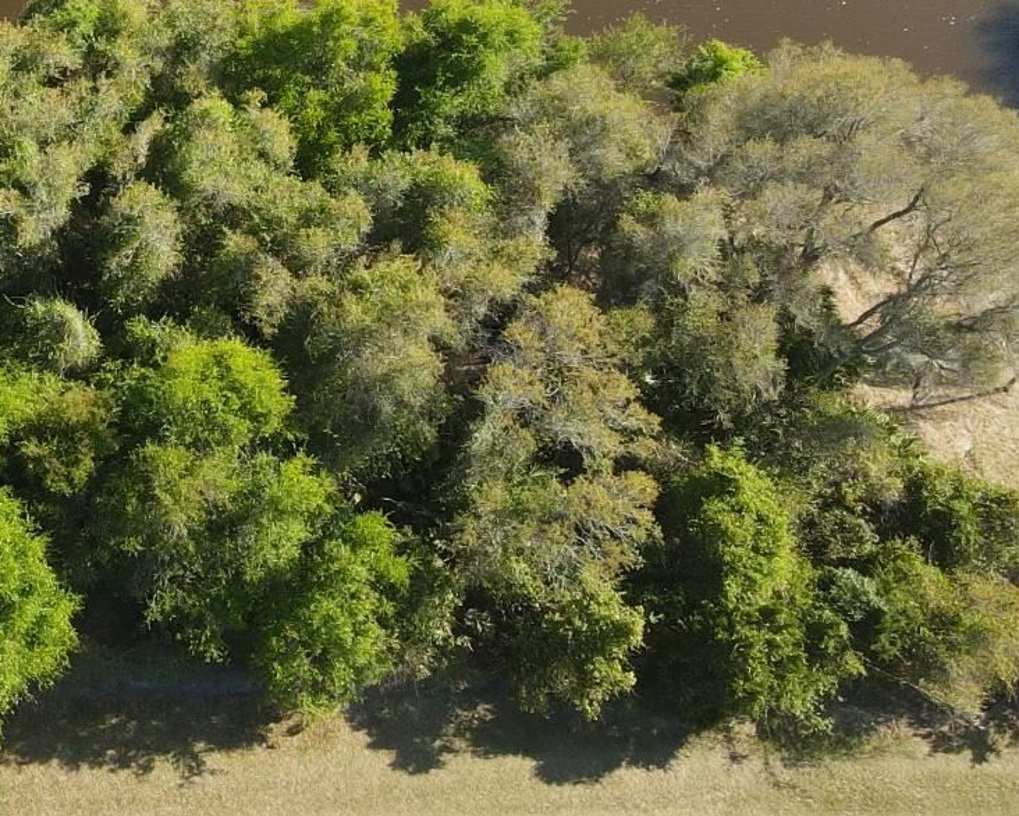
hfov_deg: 26.4
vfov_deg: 23.3
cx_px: -189
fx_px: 1931
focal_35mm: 64
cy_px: 97
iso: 100
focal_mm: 4.5
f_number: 2.8
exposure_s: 1/200
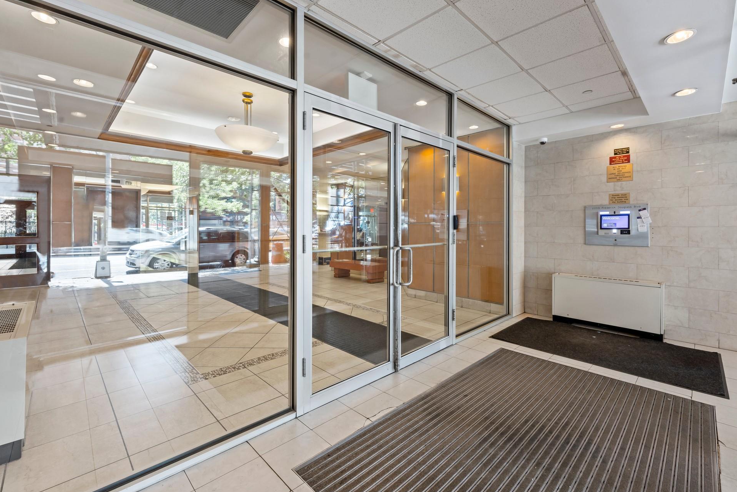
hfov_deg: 100.4
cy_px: 238
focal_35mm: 15
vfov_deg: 77.3
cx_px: 376
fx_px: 307
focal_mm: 14
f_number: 10
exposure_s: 1/8
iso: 400
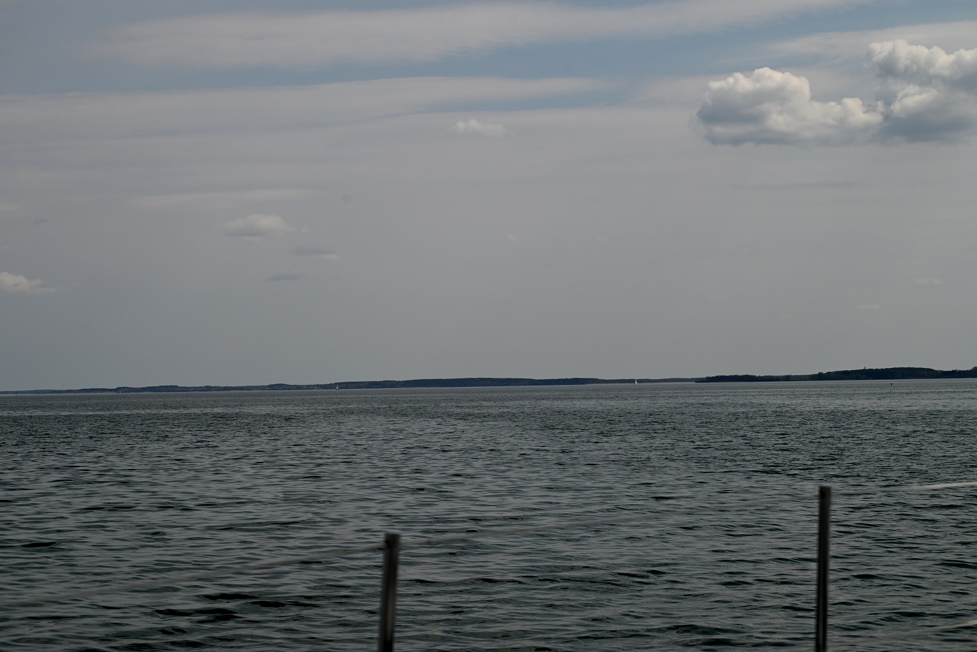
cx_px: 488
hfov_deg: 28.8
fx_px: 1900
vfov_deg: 19.5
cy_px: 326
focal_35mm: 70
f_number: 7.1
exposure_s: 1/800
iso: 100
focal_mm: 70
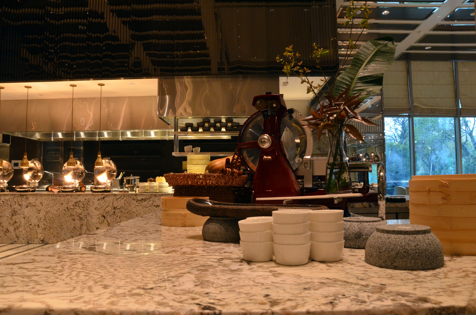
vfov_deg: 47.7
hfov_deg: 67.5
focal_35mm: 27
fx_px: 356
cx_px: 238
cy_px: 158
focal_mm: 18
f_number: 11
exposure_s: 1/10
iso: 2000
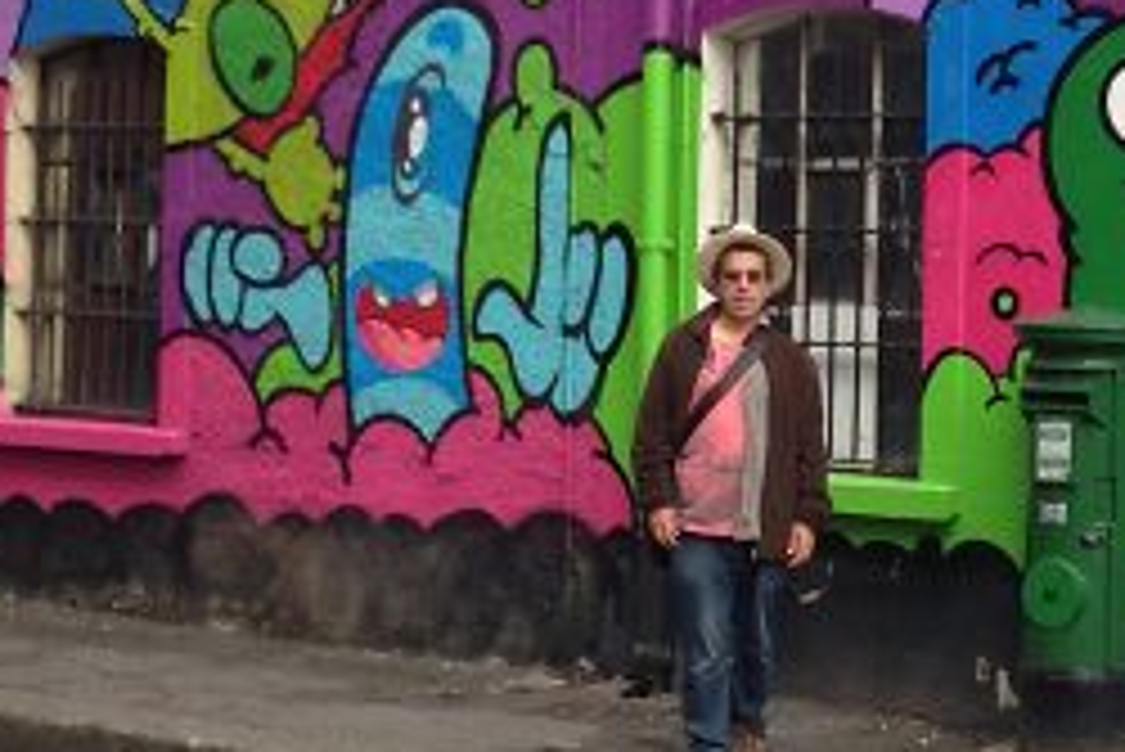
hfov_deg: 21.0
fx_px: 3002
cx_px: 896
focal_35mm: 96
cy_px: 146
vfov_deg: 14.2
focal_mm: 4.12
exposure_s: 1/441
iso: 50
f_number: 2.4
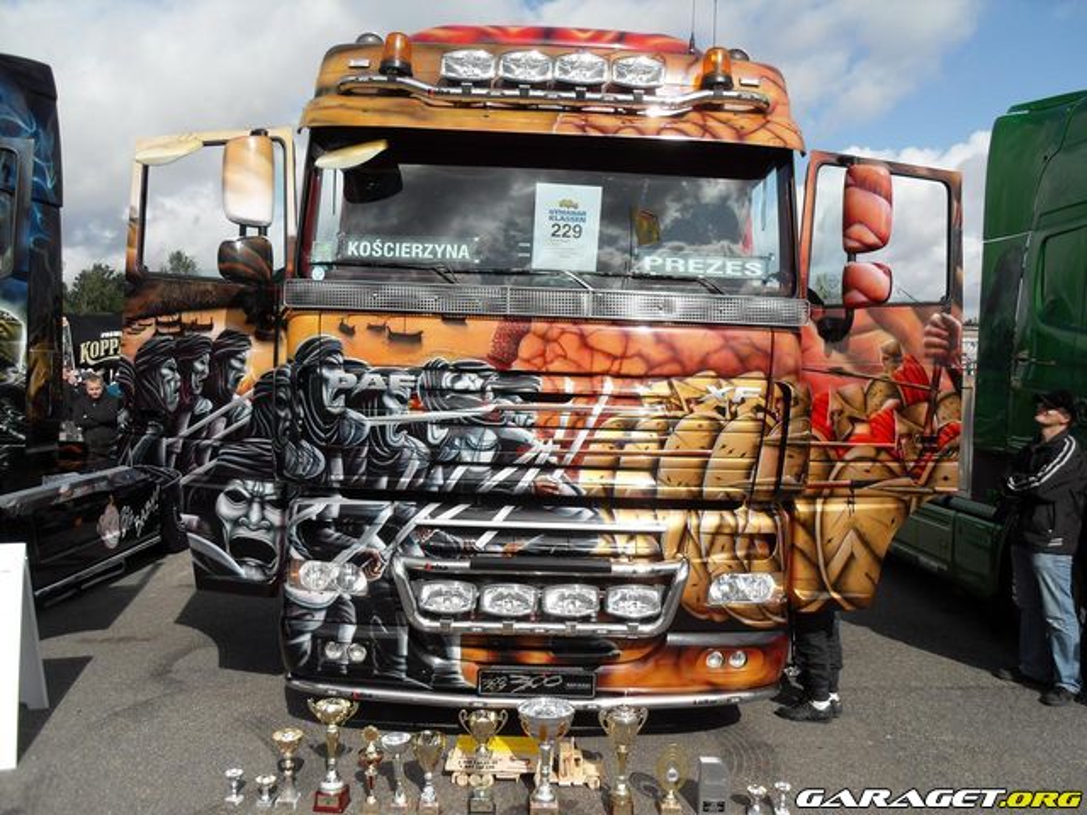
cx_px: 544
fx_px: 879
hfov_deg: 63.4
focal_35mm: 28
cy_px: 408
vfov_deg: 49.7
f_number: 7.1
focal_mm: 6
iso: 80
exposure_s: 1/250
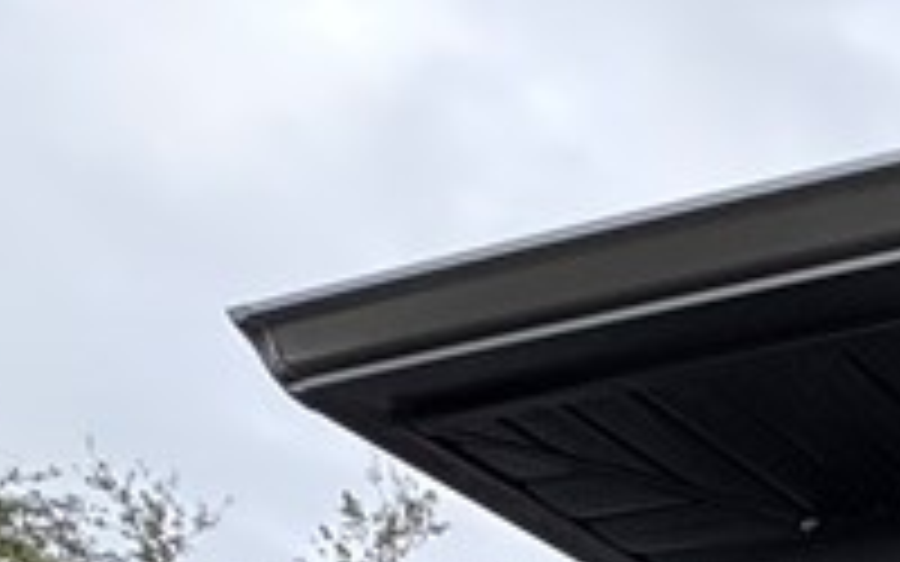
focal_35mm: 76
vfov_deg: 12.2
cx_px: 1728
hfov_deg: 18.9
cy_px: 1493
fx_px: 1864
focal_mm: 2.22
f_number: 2.2
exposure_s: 1/548
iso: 40
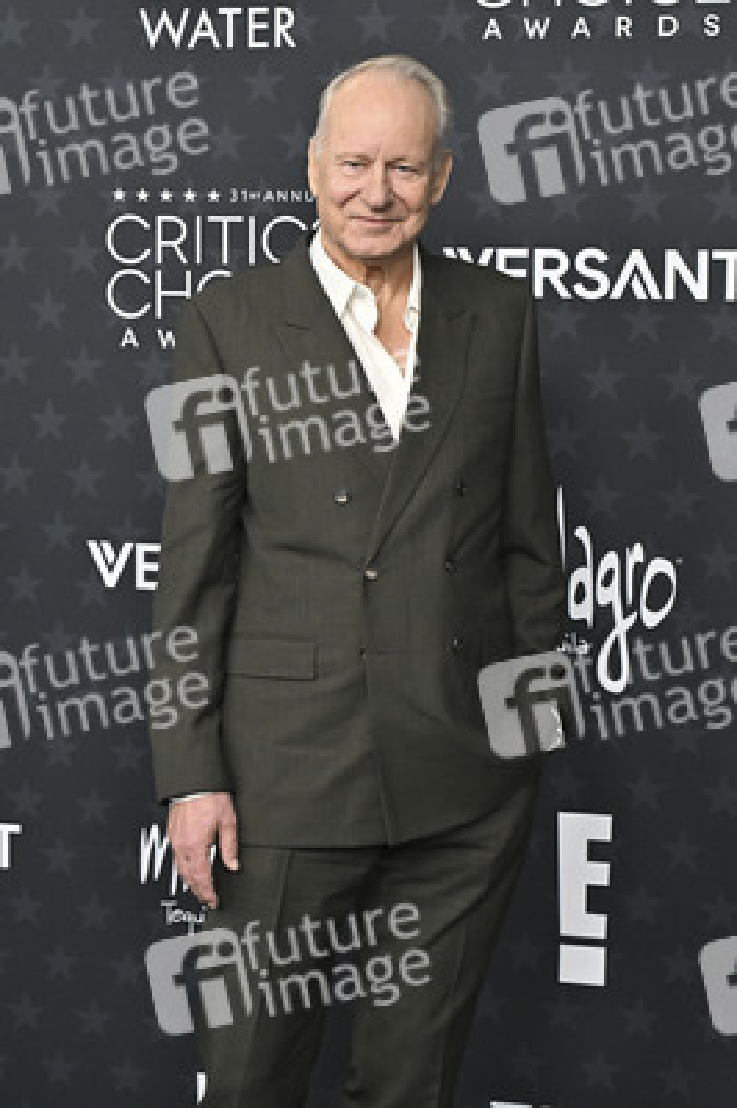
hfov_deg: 20.6
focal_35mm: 66
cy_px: 554
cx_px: 368
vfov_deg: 30.5
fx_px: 2030
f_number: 5.6
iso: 1250
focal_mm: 44
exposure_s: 1/320
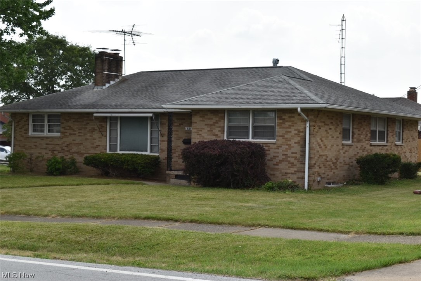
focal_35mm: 60
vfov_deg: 22.6
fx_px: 702
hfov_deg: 33.4
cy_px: 140
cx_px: 210
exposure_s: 1/250
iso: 100
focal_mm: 40
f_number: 8
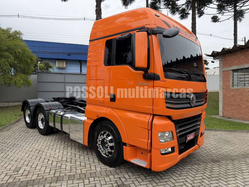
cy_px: 94
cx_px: 124
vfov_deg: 56.8
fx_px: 173
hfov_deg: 71.6
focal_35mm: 24
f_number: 1.78
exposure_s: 1/1060
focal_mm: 6.76
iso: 100
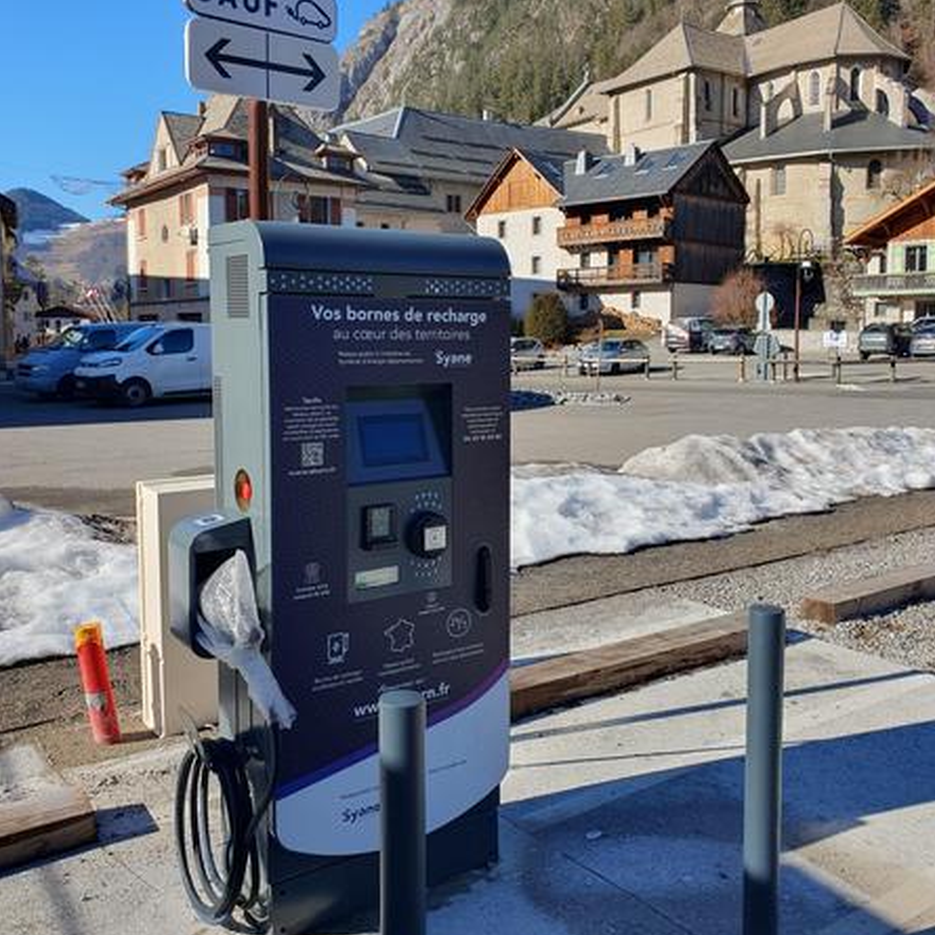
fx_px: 947
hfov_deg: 52.5
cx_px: 469
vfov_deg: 52.4
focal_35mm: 31
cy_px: 422
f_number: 2.4
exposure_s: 1/1080
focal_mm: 4.32
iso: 50
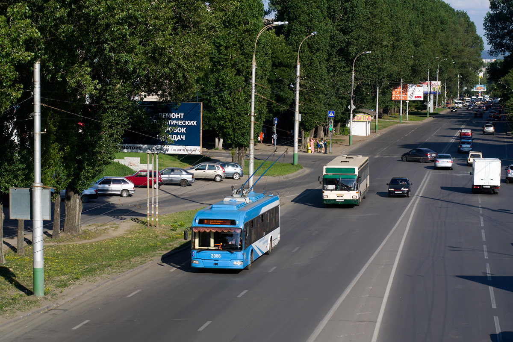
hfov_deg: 27.0
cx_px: 256
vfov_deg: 18.2
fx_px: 1069
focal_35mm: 75
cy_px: 171
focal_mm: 50
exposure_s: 1/800
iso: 200
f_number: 6.3
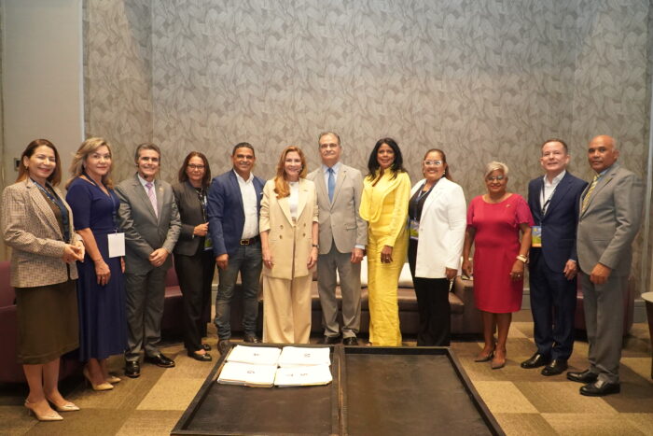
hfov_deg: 67.4
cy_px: 218
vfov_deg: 47.9
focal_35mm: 27
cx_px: 326
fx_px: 490
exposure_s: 1/160
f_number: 4
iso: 5000
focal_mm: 18
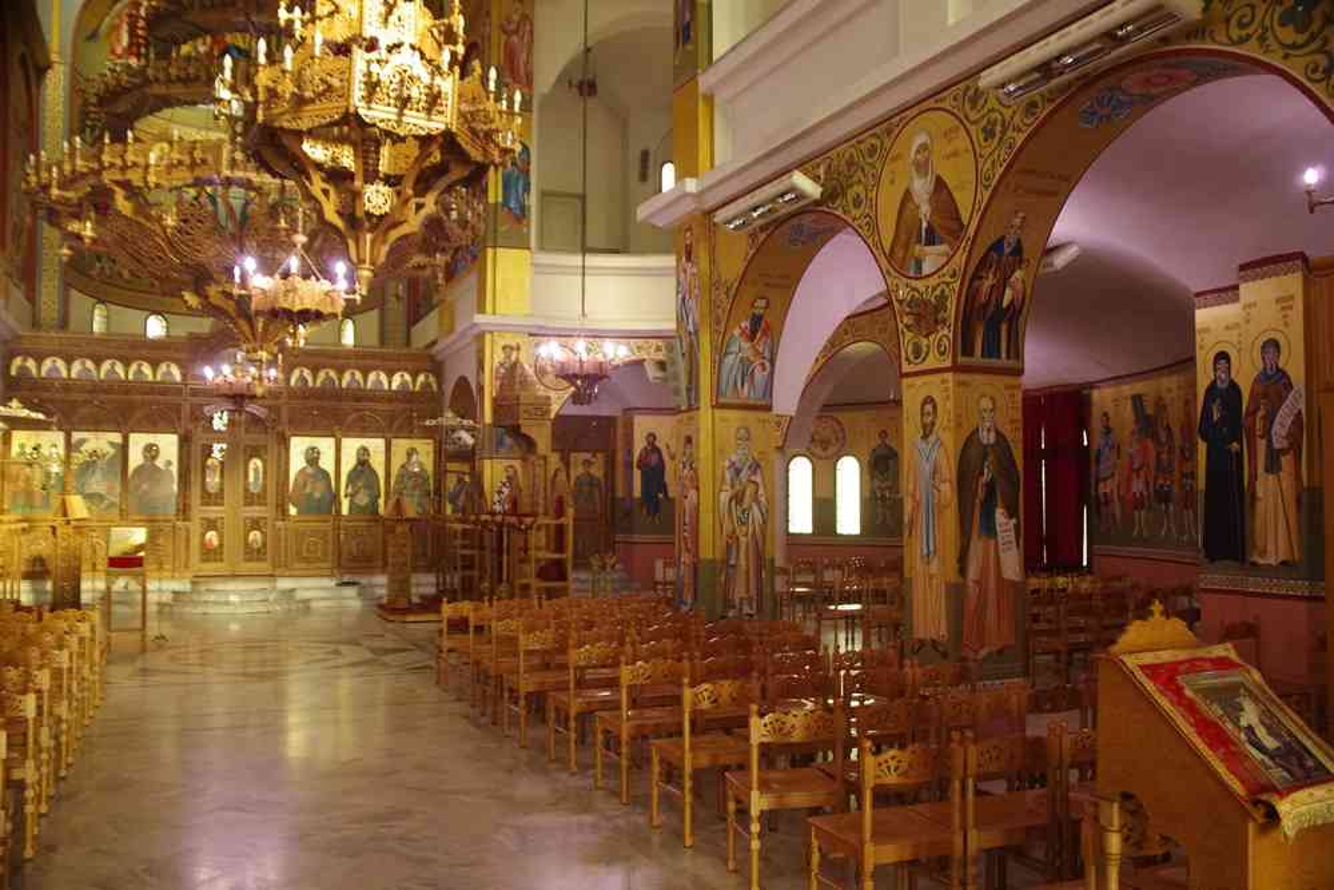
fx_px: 1149
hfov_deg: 60.3
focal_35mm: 31
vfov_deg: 42.3
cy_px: 445
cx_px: 667
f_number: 3.5
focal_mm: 20.6
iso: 3200
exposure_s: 1/20
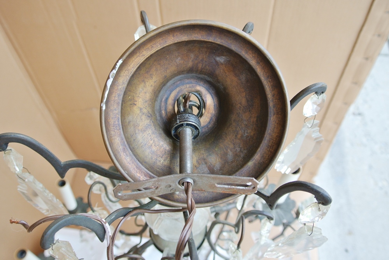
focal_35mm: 34
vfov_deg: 39.0
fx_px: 368
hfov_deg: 55.7
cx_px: 194
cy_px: 130
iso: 200
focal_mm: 12.7
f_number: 3.8
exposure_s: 1/160
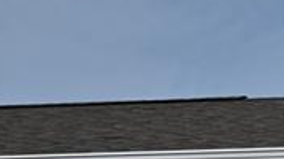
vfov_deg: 4.3
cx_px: 675
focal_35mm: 276
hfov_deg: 7.3
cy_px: 317
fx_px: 2075
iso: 100
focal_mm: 46
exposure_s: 1/640
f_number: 9
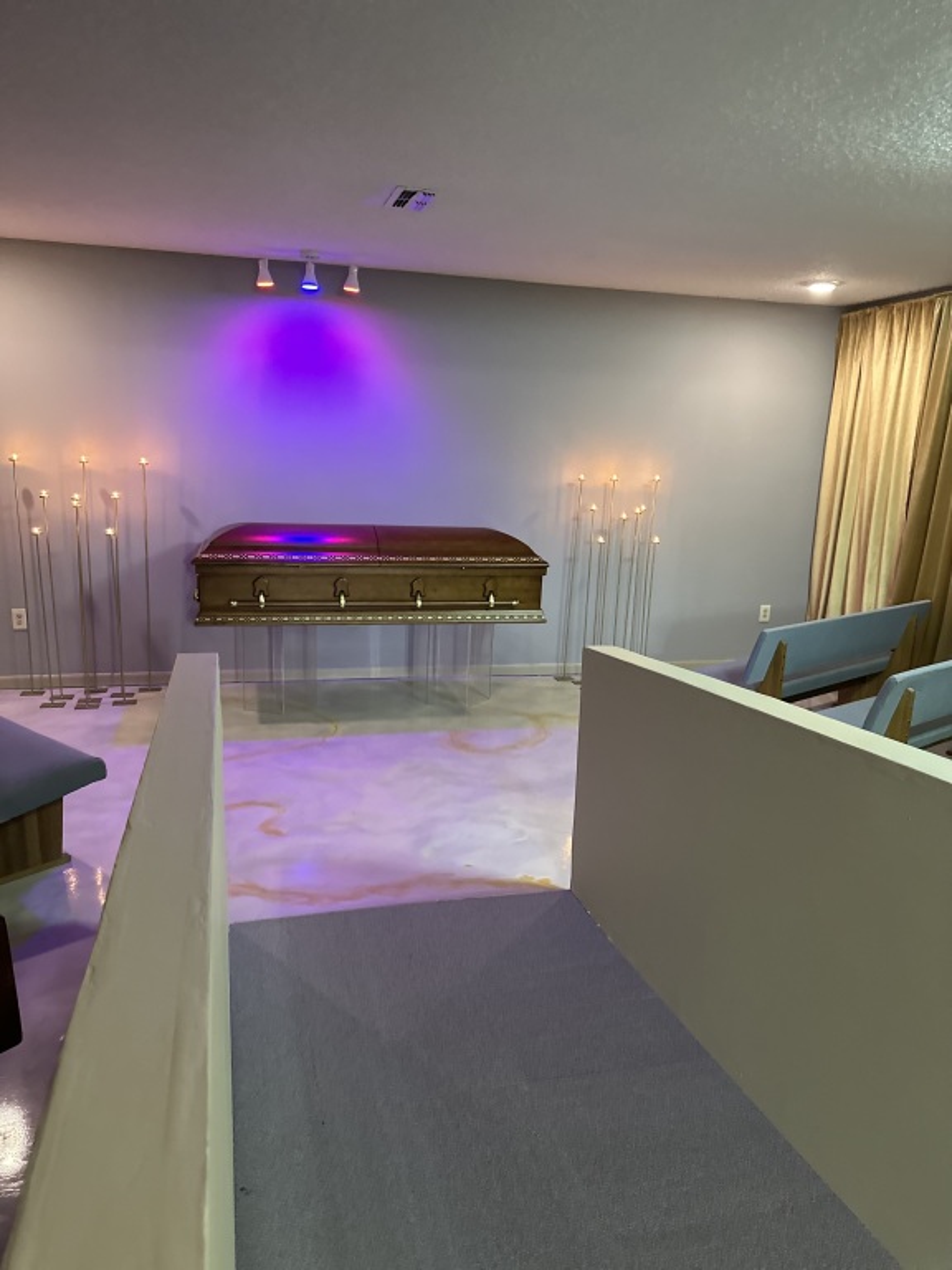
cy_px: 635
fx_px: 880
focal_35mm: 24
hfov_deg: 56.8
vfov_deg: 71.6
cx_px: 476
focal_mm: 6.86
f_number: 1.78
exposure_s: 1/60
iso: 800
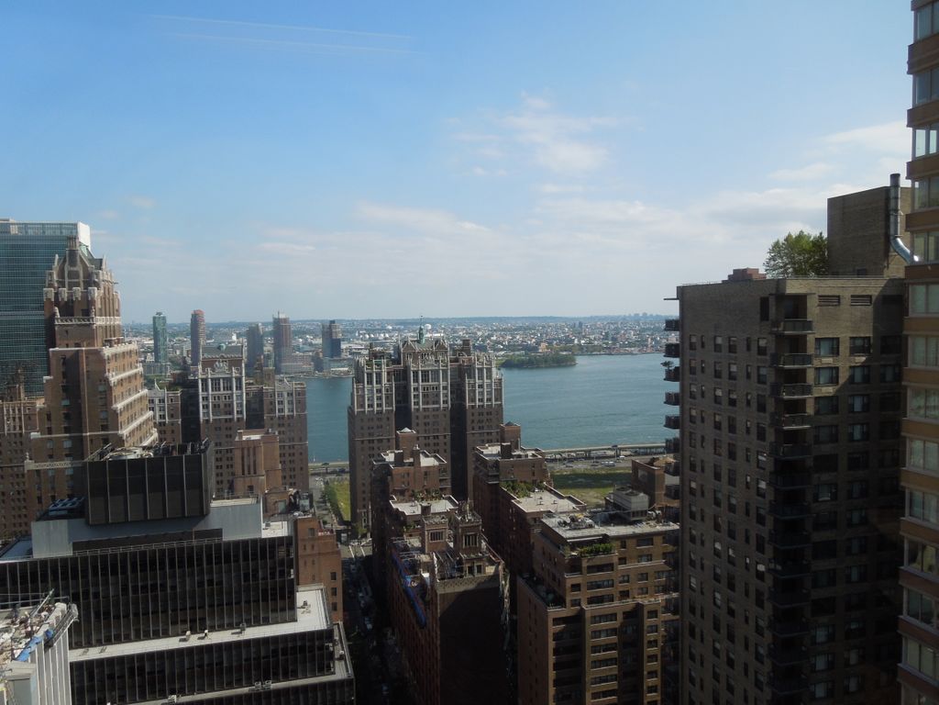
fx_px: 678
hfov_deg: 69.4
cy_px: 352
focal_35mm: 25
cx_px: 470
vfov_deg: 54.9
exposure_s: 1/1250
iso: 100
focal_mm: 4.5
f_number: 3.3
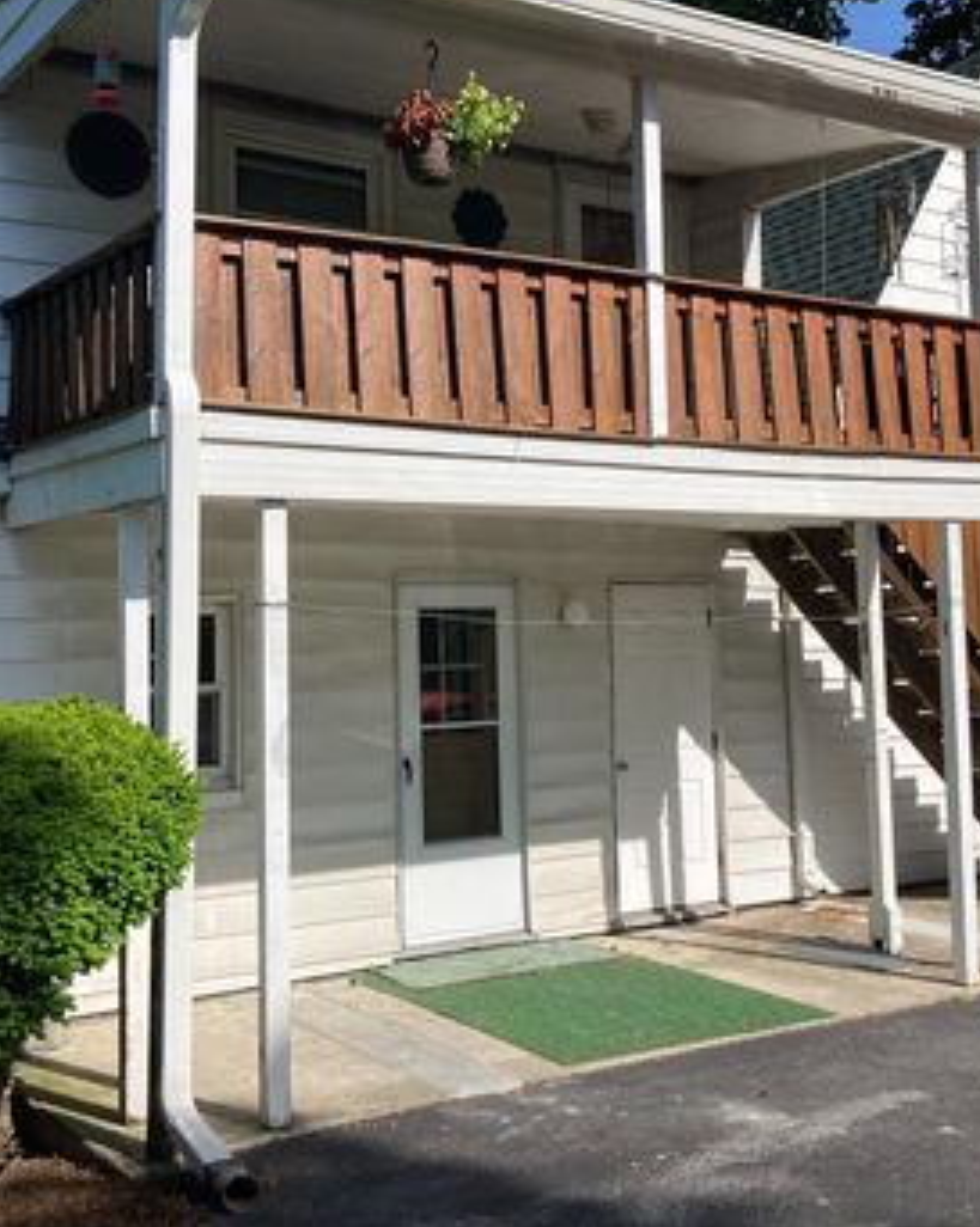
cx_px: 492
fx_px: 1452
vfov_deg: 45.8
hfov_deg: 37.3
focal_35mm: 40
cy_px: 561
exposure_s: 1/2558
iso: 20
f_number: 1.8
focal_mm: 3.99
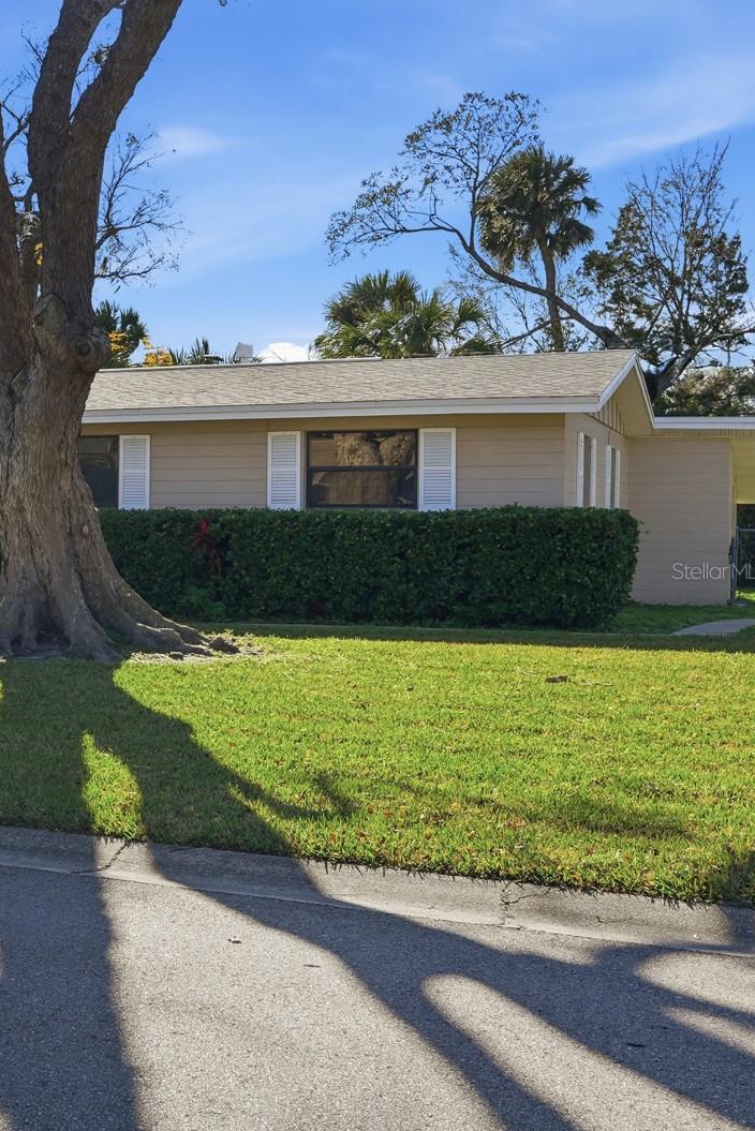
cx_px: -85
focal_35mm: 47
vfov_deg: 41.9
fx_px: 1477
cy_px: 571
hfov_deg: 26.3
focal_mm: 21
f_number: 4
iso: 160
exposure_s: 1/8000
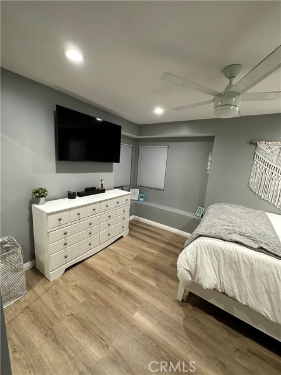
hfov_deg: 85.7
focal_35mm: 14
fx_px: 152
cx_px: 140
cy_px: 188
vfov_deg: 102.1
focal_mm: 2.22
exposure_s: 1/60
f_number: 2.2
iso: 320
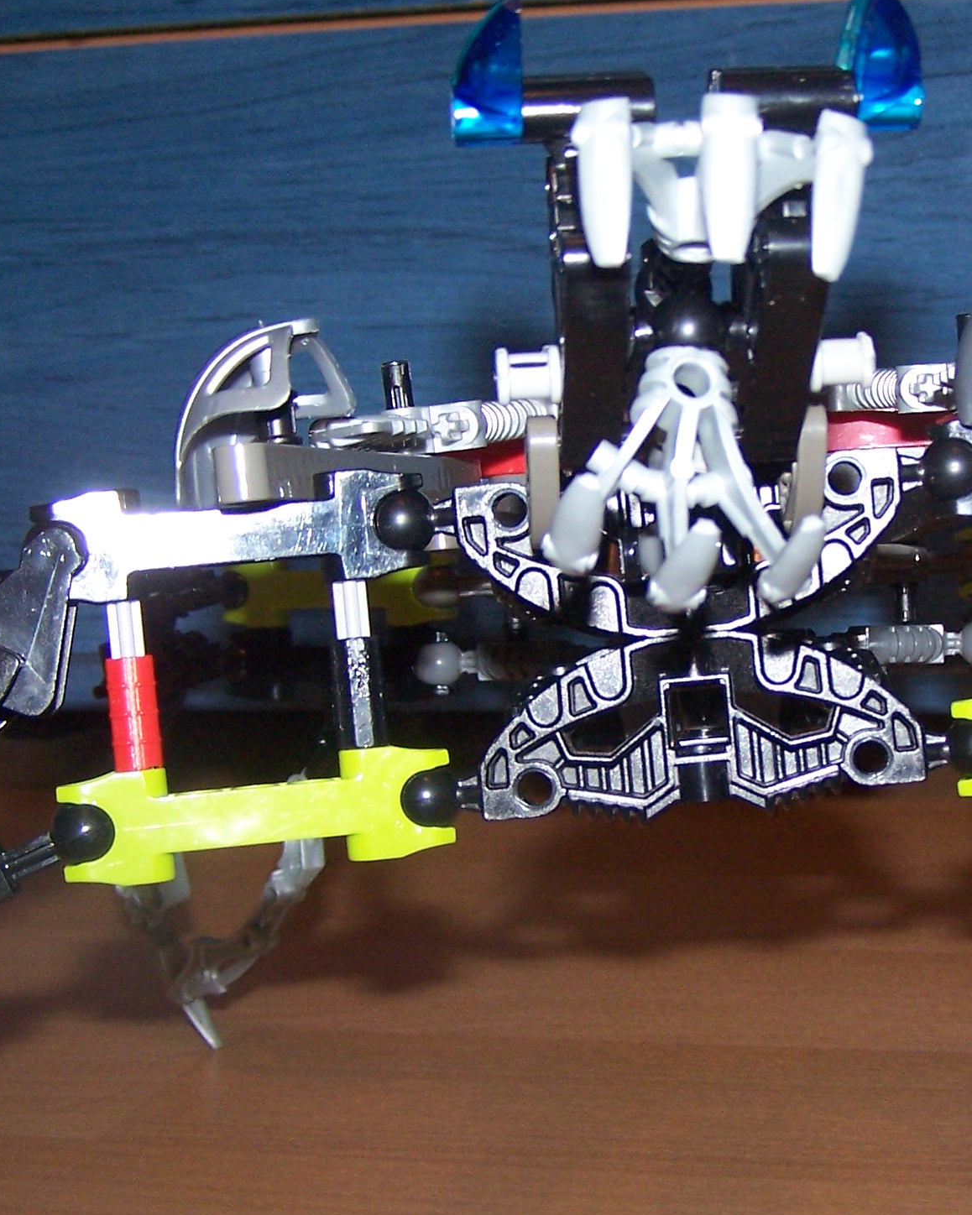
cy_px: 666
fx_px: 2374
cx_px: 777
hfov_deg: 22.8
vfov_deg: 28.7
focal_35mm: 66
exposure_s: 1/60
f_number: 2.8
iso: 140
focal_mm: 6.3
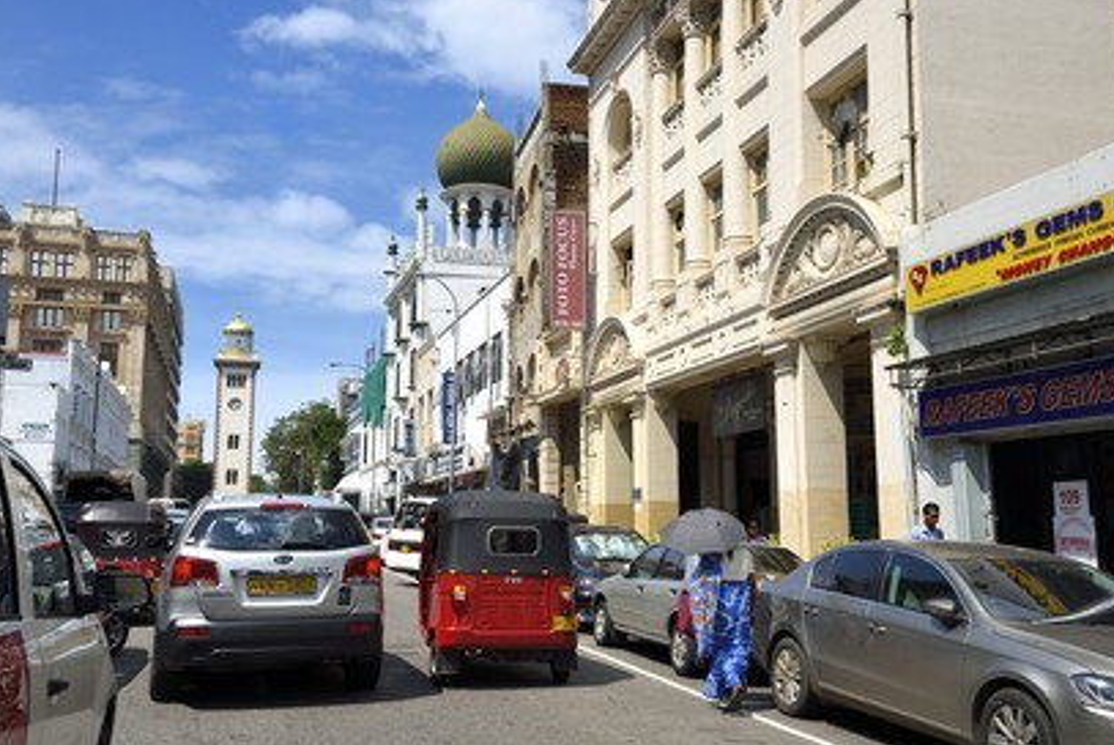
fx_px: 1022
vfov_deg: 40.0
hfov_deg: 57.2
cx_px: 567
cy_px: 367
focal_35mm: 33
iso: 200
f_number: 16
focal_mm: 32
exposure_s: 1/250
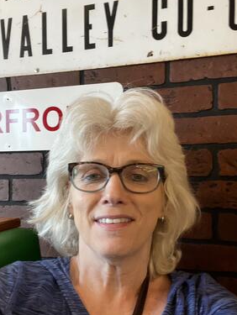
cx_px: 121
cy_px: 178
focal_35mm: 36
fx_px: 328
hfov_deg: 39.7
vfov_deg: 51.2
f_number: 2.2
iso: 400
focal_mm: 2.71
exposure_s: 1/30
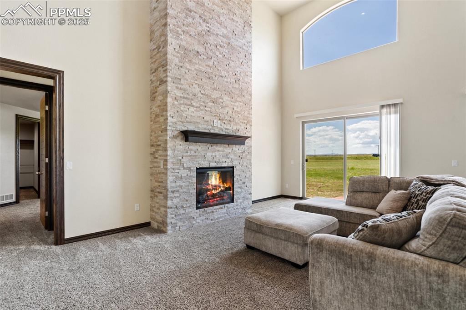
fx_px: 233
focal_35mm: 18
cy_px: 155
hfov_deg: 90.0
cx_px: 233
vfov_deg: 67.3
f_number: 9
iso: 200
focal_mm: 18
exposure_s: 1/6
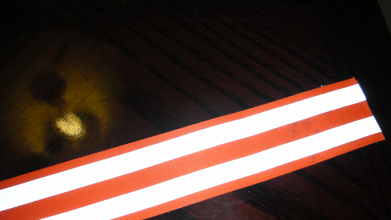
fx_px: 404
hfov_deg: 51.6
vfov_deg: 30.3
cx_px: 194
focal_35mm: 39
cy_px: 140
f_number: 3
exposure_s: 1/60.1
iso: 50
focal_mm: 5.8
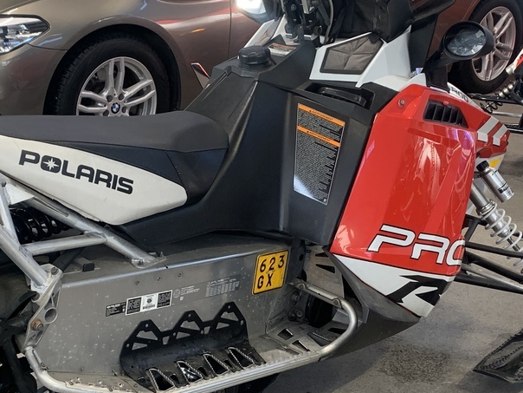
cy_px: 266
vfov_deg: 23.5
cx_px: 193
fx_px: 937
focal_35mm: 62
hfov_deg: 31.0
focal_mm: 4.25
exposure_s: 1/121
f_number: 1.8
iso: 80
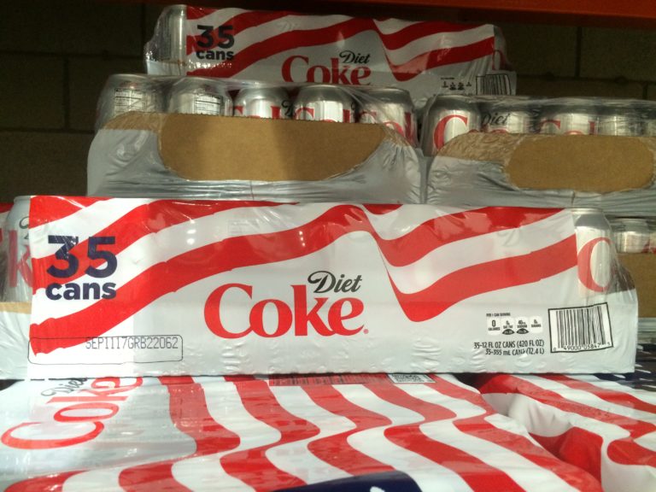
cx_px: 328
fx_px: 550
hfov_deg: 61.7
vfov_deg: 48.2
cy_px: 246
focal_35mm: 29
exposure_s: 1/30
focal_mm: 4.15
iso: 200
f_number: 2.2
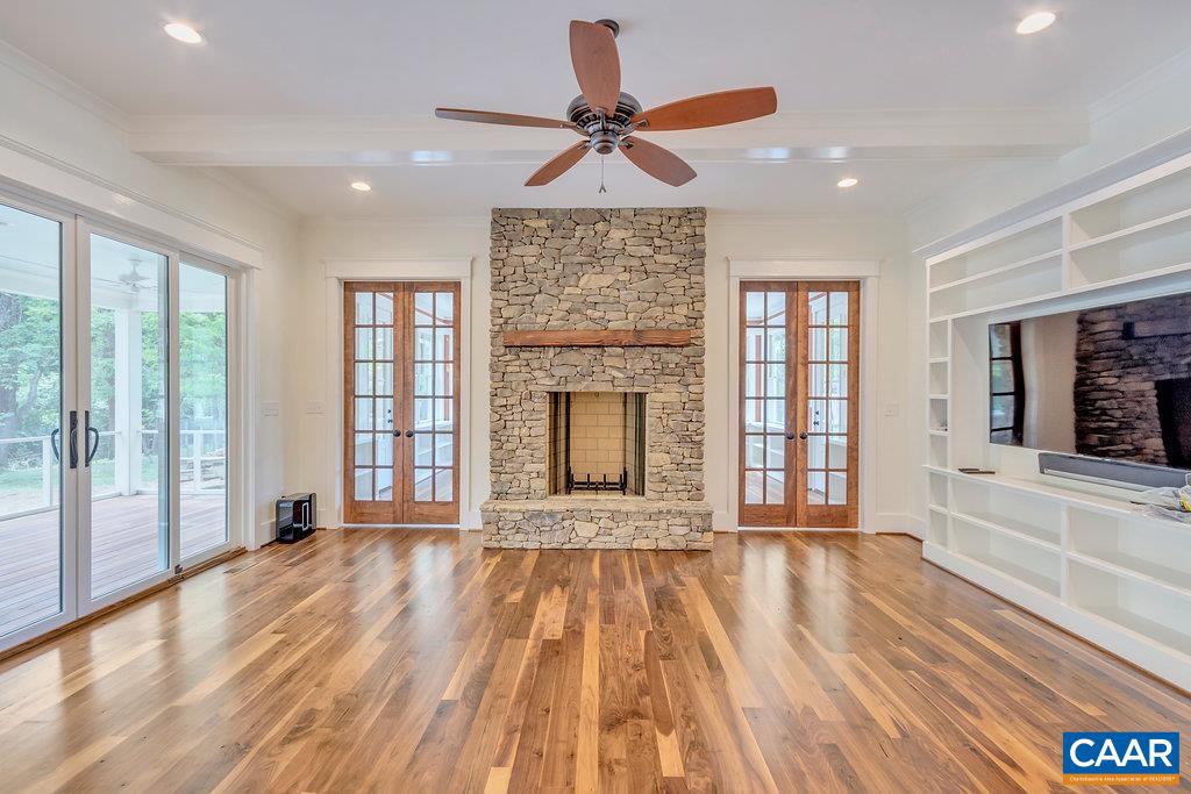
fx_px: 496
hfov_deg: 100.4
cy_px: 397
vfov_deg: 77.3
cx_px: 596
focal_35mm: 15
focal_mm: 10
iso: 400
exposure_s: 1/5
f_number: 9
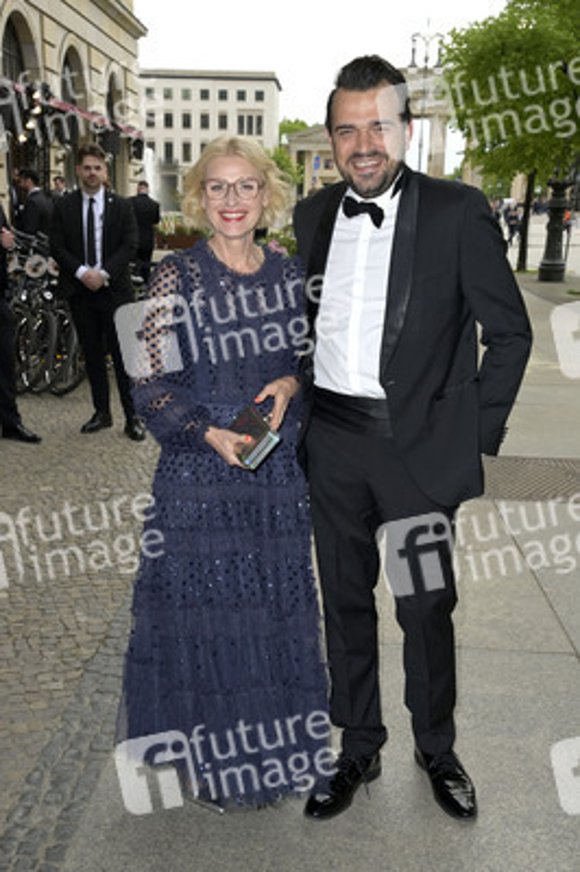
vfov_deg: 48.5
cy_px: 436
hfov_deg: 33.3
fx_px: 968
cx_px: 290
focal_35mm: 40
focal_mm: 40
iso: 800
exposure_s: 1/200
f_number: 8
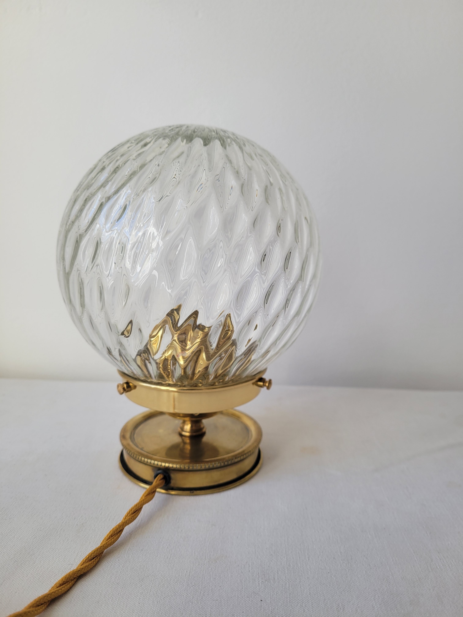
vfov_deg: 67.3
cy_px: 308
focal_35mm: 26
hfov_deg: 53.1
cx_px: 232
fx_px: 464
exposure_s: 1/311
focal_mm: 5.4
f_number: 1.8
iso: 40
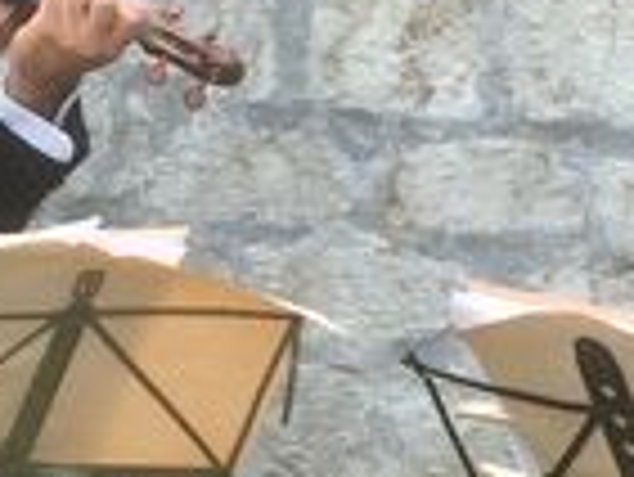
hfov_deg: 9.6
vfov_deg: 7.3
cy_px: 324
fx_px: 3758
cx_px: 346
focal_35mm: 205
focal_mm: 4.15
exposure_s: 1/197
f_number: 2.2
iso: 32
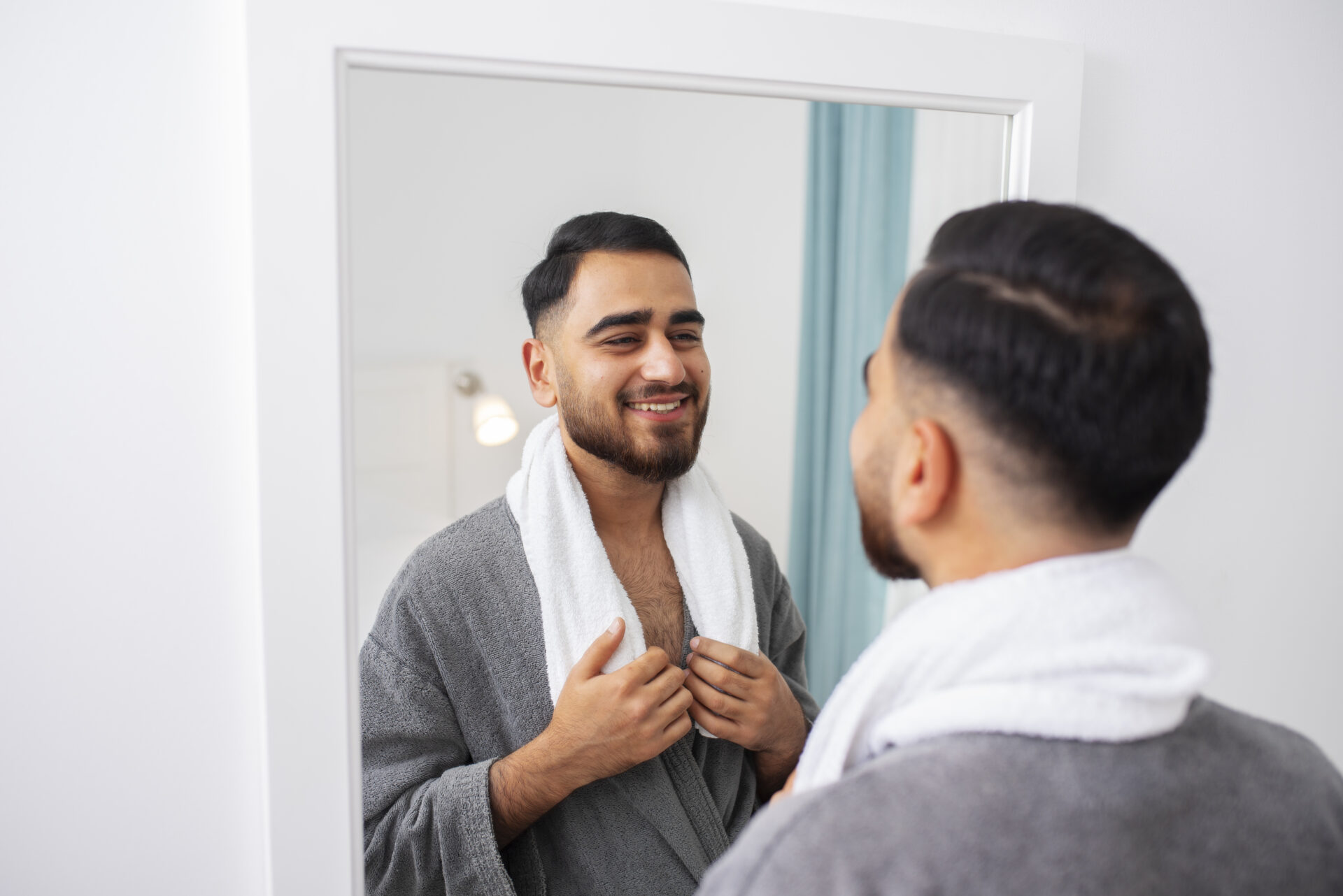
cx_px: 672
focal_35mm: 35
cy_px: 448
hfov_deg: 54.4
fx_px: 1306
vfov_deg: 37.9
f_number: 2.8
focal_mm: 35
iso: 200
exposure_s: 1/200
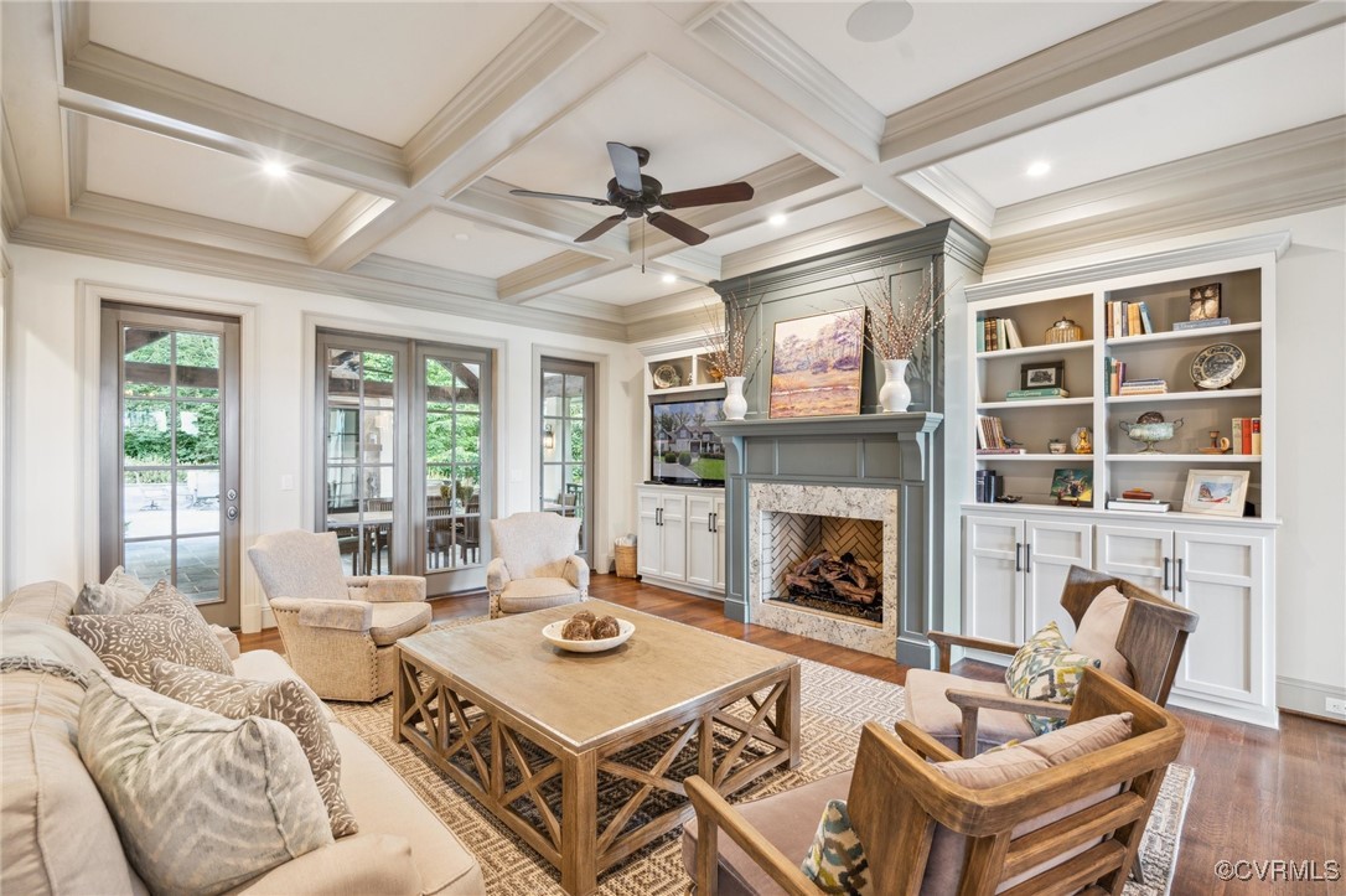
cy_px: 448
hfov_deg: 96.8
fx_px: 598
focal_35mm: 16
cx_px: 673
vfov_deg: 73.7
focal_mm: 16
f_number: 8
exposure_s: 1/1.67
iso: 250
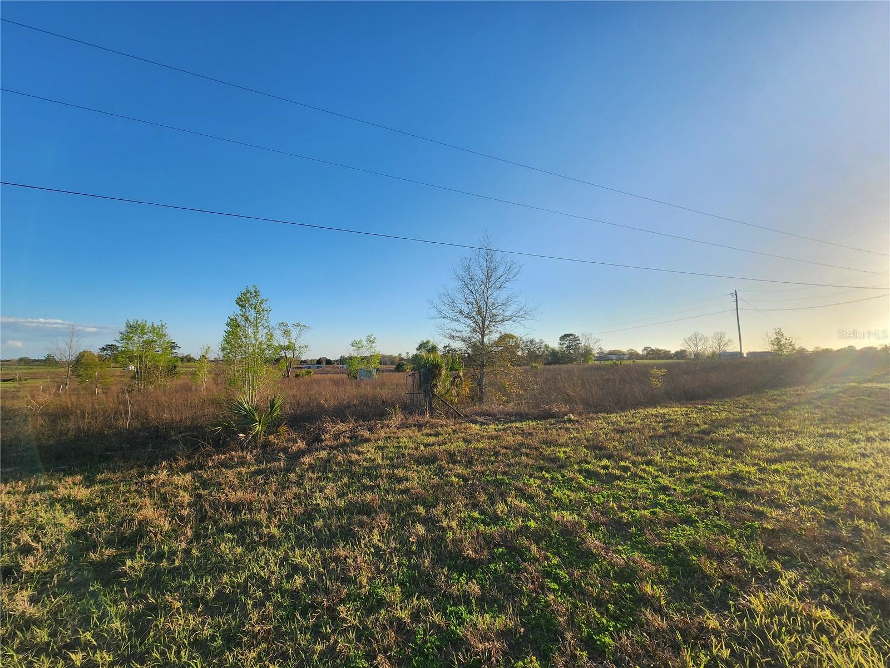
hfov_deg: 106.2
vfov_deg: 89.9
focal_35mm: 13
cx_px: 445
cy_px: 334
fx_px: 334
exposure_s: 1/1563
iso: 50
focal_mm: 2.2
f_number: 2.2
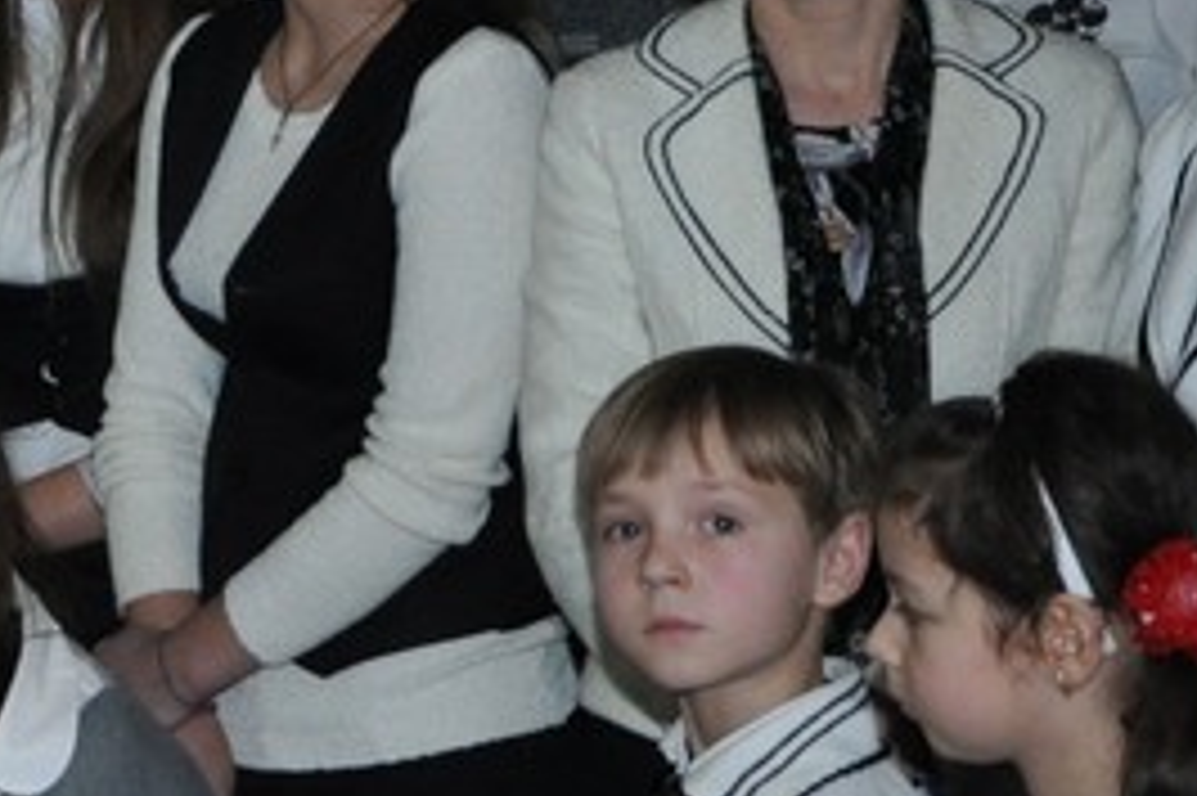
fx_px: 5848
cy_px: 515
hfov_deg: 11.3
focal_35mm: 176
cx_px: -436
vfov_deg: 7.8
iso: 800
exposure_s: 1/60
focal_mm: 26
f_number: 4
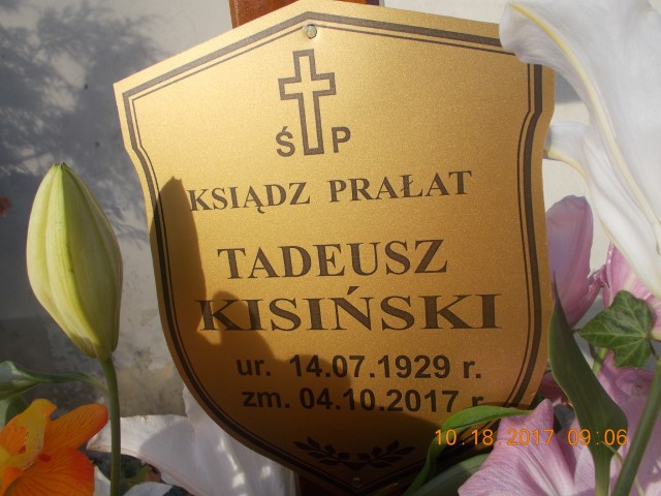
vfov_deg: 46.8
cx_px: 330
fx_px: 573
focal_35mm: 30
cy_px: 248
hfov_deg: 60.0
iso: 80
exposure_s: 1/400
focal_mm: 5.3
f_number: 3.4
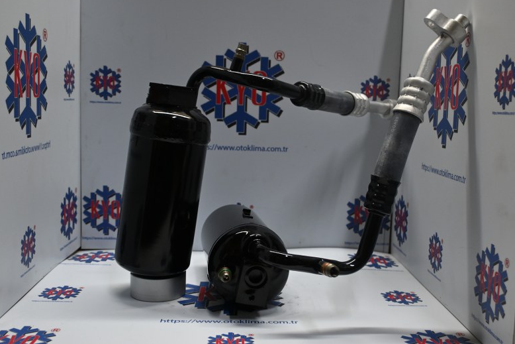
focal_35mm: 38
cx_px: 261
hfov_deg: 51.0
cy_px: 168
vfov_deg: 35.3
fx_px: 540
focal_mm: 24.5
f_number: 4.2
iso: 800
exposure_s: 1/125
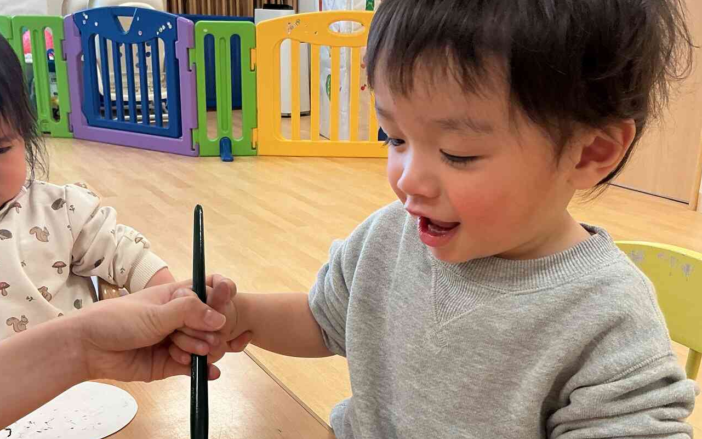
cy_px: 343
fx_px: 918
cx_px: 317
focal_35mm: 48
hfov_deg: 41.8
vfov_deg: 26.4
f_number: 1.8
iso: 64
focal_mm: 3
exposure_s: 1/120
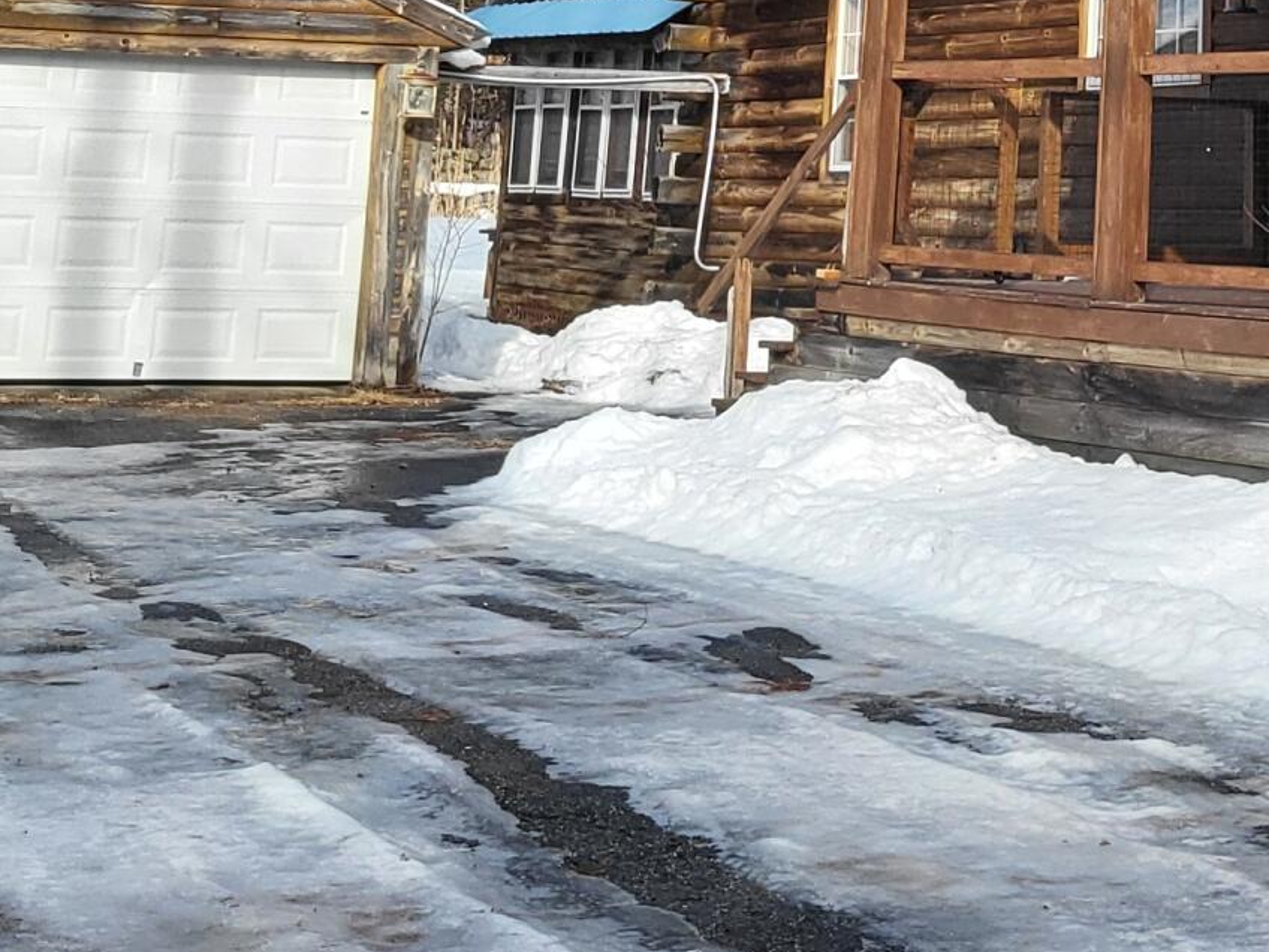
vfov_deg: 14.6
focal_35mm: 92
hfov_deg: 20.8
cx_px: 1191
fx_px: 3373
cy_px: -599
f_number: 1.8
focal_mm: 5.4
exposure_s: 1/1192
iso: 40
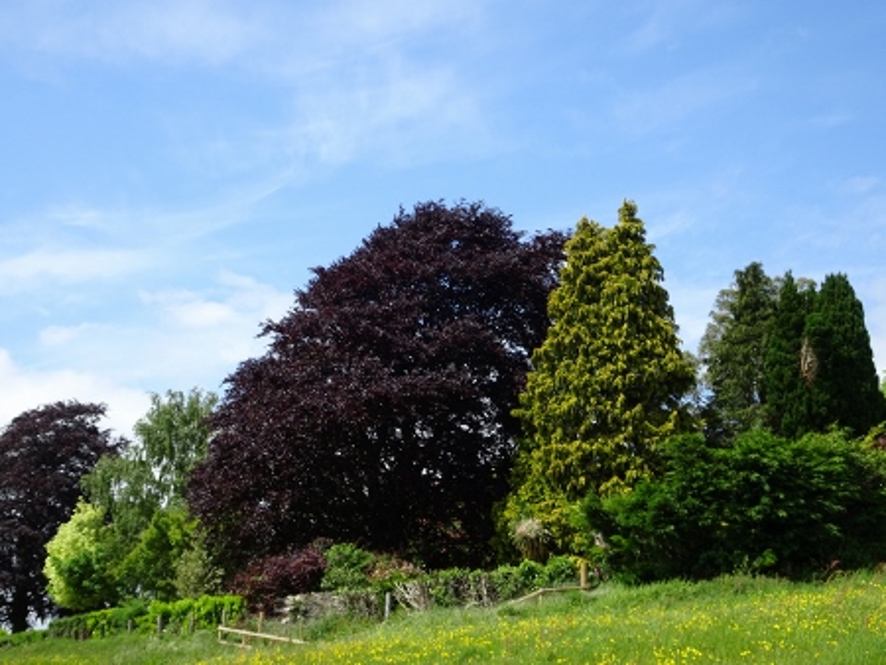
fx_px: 1178
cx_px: 443
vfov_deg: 31.5
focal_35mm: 46
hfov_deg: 41.2
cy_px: 332
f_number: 4.5
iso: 80
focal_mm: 7.87
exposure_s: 1/400
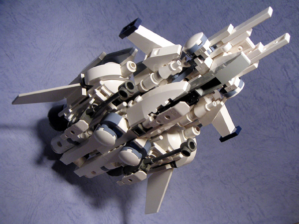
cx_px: 150
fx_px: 328
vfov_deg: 37.7
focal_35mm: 38
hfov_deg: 49.0
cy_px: 112
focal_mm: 6
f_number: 2.8
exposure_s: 1/45
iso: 80
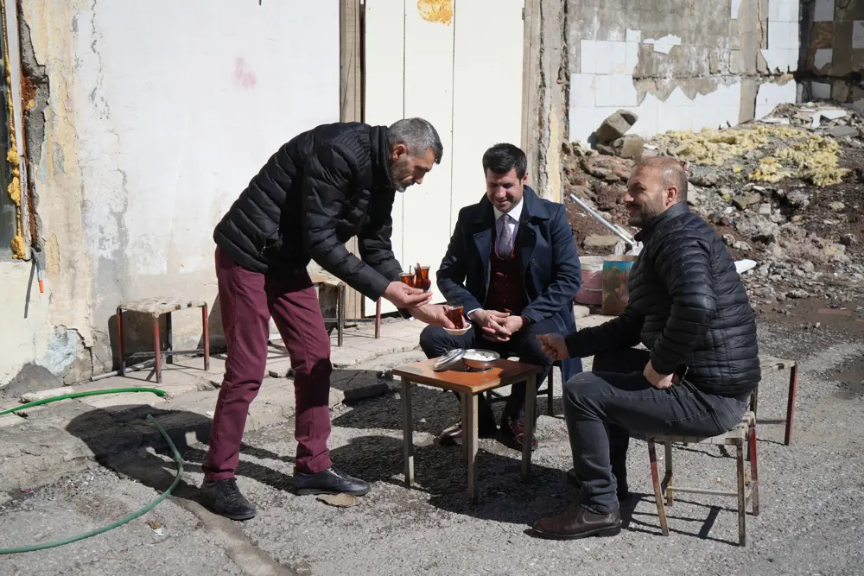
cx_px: 432
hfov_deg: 43.6
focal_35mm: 45
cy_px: 288
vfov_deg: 29.9
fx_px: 1080
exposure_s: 1/1600
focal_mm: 45
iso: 100
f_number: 4.5
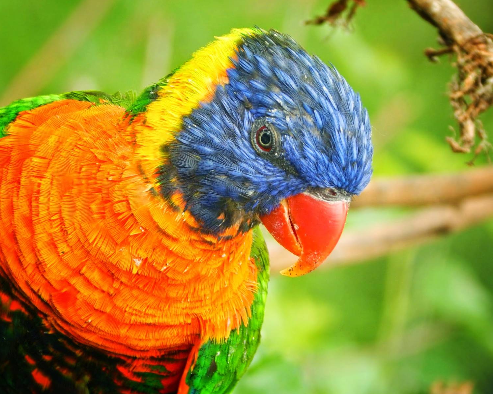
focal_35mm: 401
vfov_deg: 3.9
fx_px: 5849
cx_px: 234
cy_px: 197
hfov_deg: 4.8
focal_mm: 69
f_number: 5.7
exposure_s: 1/60
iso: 160
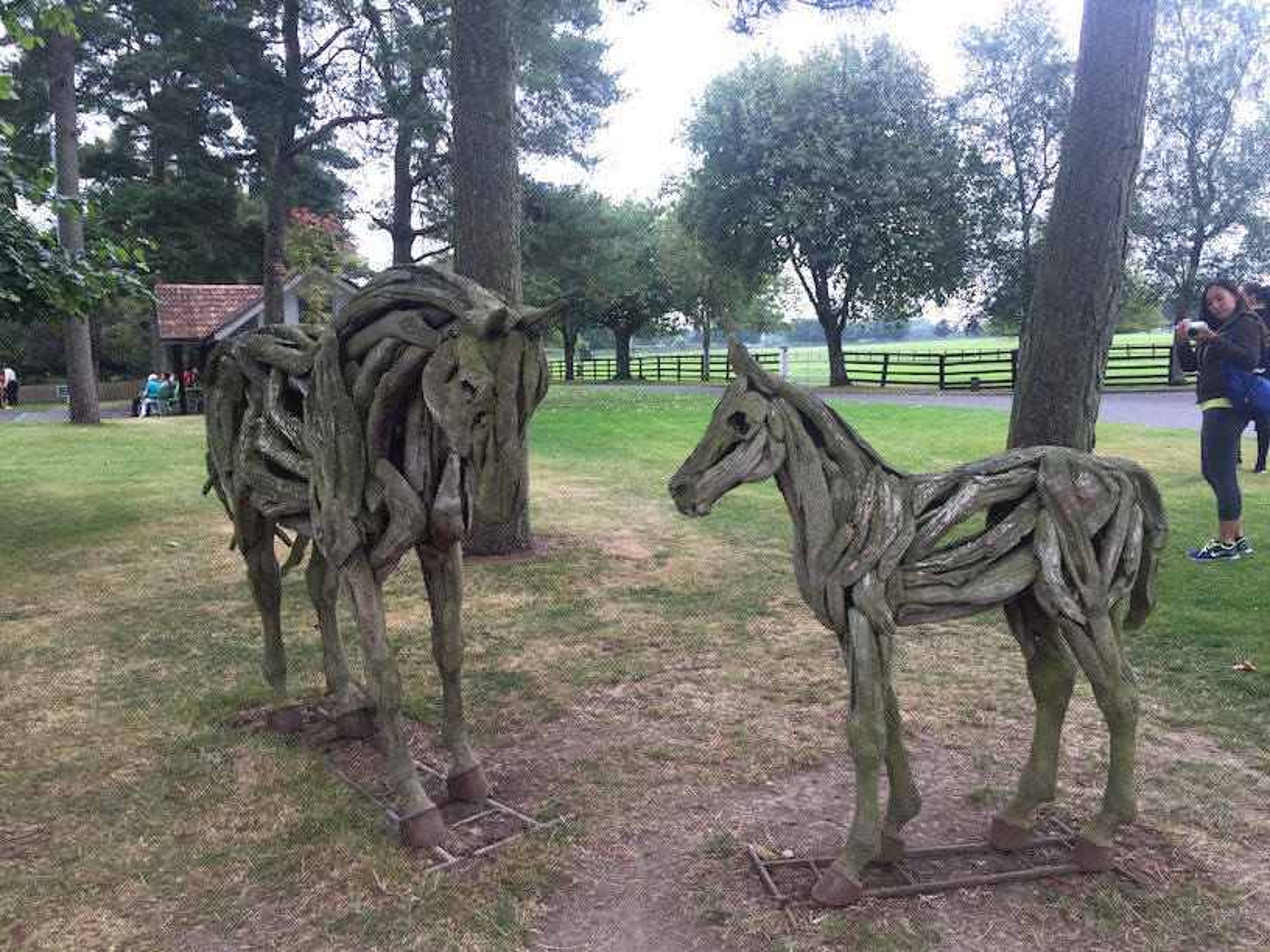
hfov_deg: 61.7
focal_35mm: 29
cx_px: 635
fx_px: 1064
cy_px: 476
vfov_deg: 48.2
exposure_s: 1/100
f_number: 2.2
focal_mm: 4.15
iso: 32
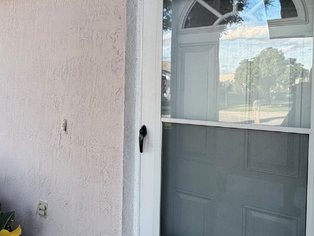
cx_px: 92
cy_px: 91
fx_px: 290
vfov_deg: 43.9
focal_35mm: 32
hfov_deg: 55.0
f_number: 2.2
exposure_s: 1/120
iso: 40
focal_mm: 2.22
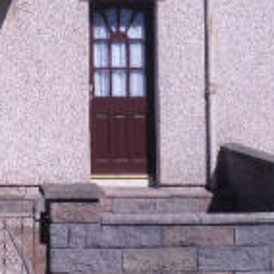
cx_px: -113
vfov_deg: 13.9
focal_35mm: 123
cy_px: -28
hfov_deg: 13.5
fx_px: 1101
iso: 100
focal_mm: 6.1
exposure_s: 1/1000
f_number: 5
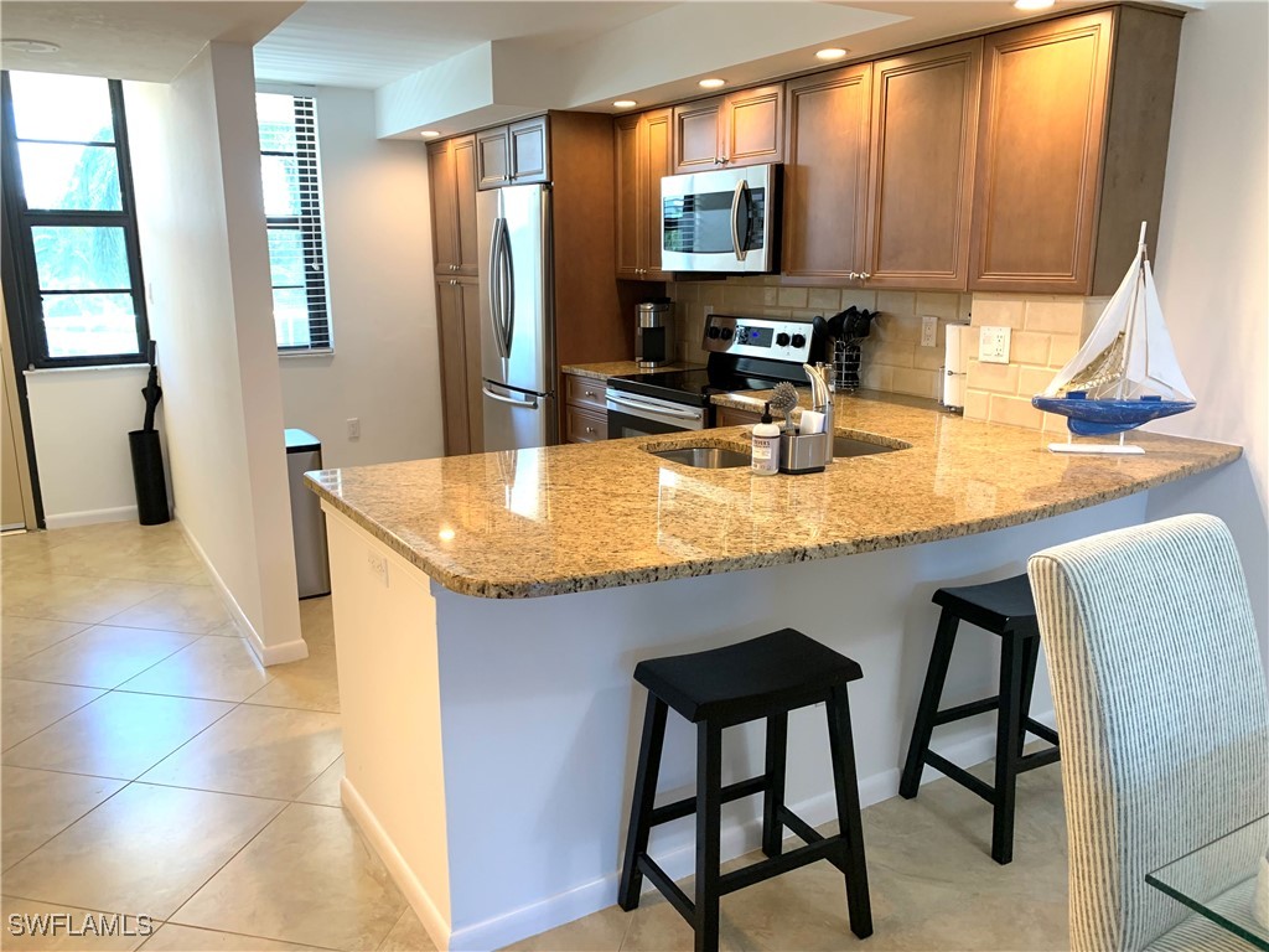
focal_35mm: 26
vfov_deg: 53.1
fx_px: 953
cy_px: 476
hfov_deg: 67.3
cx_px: 634
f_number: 1.8
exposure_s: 1/60
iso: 100
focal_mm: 4.25
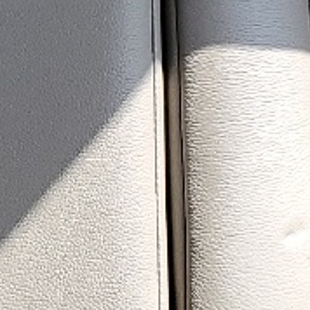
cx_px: -181
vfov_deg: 8.4
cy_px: 3
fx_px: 2097
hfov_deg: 8.2
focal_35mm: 207
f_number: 1.5
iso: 50
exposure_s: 1/270
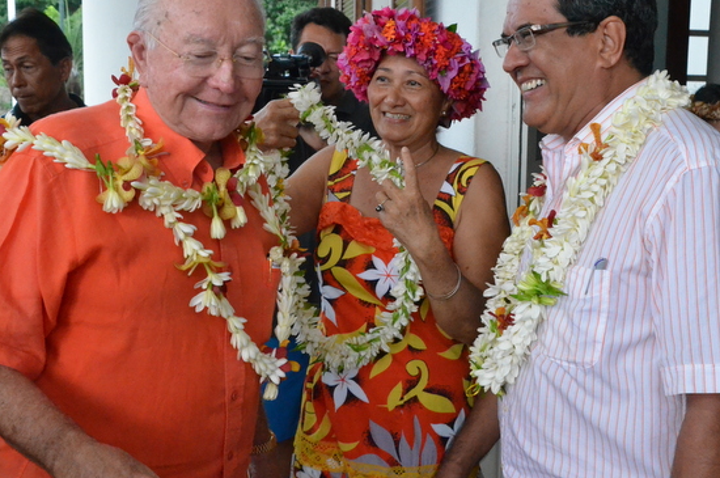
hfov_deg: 46.5
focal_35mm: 42
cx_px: 359
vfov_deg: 31.8
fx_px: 839
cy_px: 215
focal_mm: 22
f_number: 10
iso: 6400
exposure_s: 1/400
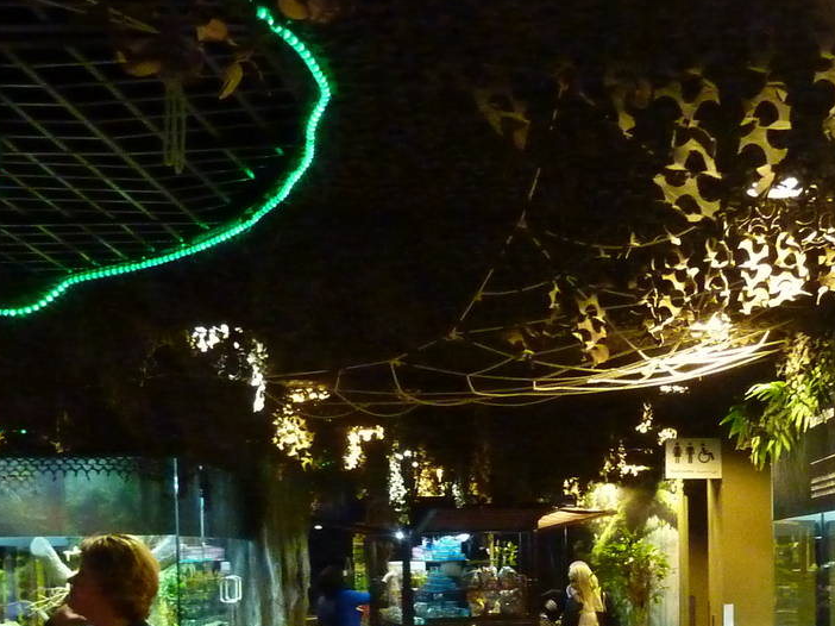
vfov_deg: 24.3
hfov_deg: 33.1
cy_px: 653
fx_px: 1374
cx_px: 636
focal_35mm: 57
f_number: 3.3
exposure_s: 1/15
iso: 800
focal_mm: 4.1
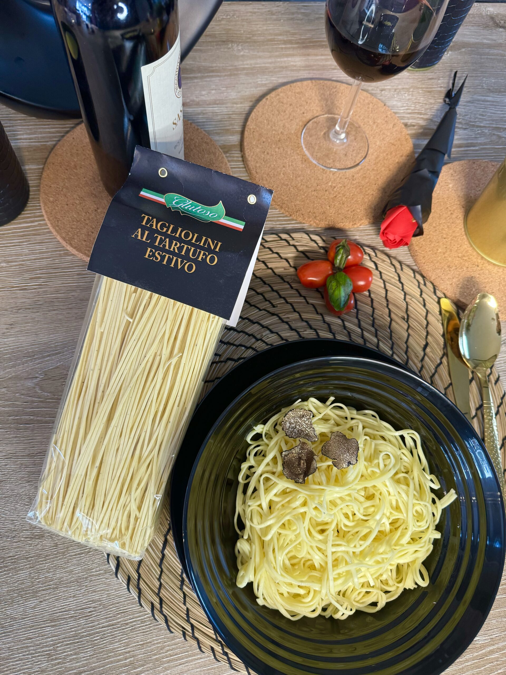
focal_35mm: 24
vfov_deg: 71.6
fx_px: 468
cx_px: 253
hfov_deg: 56.8
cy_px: 338
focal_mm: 6.86
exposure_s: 1/50
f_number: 1.78
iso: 250
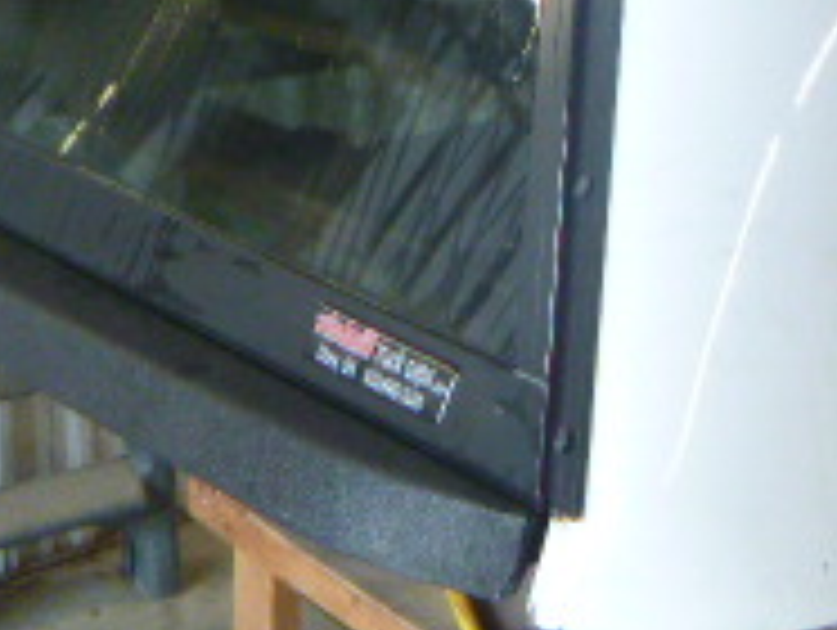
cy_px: -117
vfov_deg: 16.5
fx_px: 2082
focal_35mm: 86
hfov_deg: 22.3
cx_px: 729
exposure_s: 1/60
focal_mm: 4.5
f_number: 3.9
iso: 320
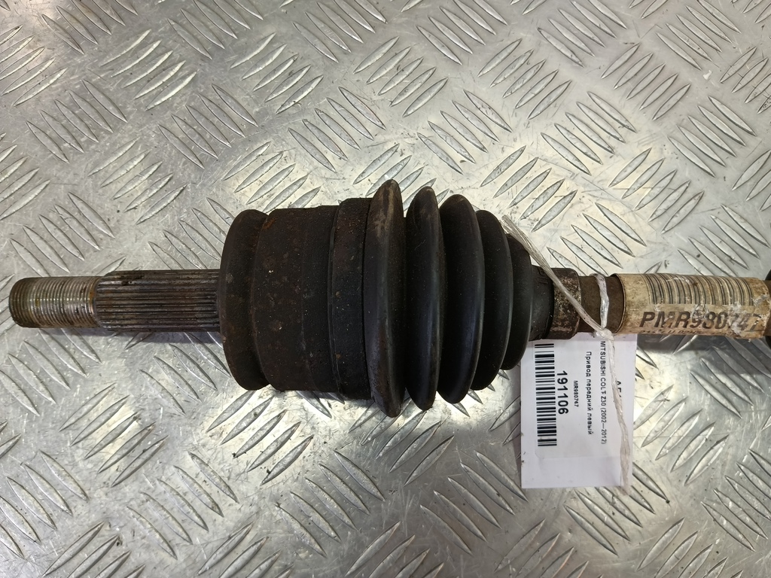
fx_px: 512
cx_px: 386
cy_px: 289
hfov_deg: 73.9
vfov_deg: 58.9
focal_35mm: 23
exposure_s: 1/50
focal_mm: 4.11
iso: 99
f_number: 1.6
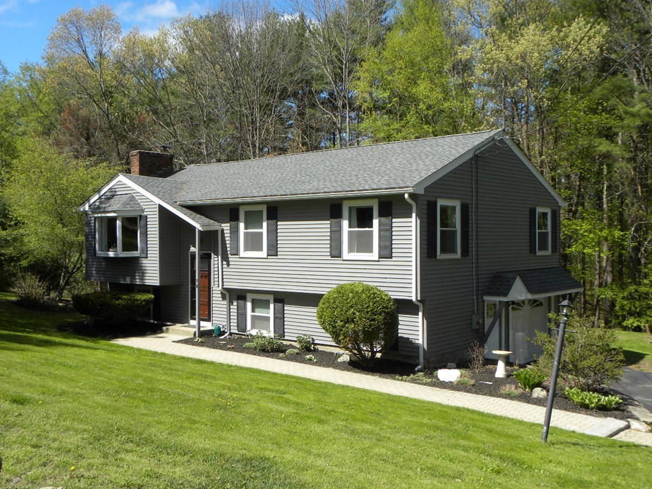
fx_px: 697
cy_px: 244
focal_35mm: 37
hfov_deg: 50.1
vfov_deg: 38.7
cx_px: 326
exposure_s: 1/215
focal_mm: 6.6
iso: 64
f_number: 5.6
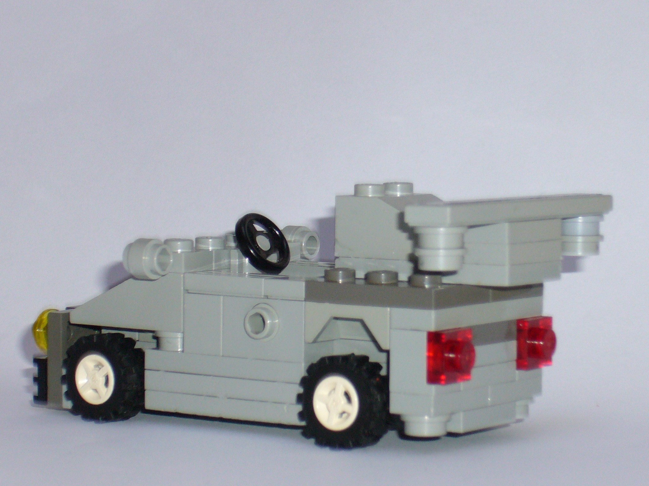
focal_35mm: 144
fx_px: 2700
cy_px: 243
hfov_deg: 13.7
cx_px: 324
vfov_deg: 10.3
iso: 100
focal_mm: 17.4
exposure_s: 1/30
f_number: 5
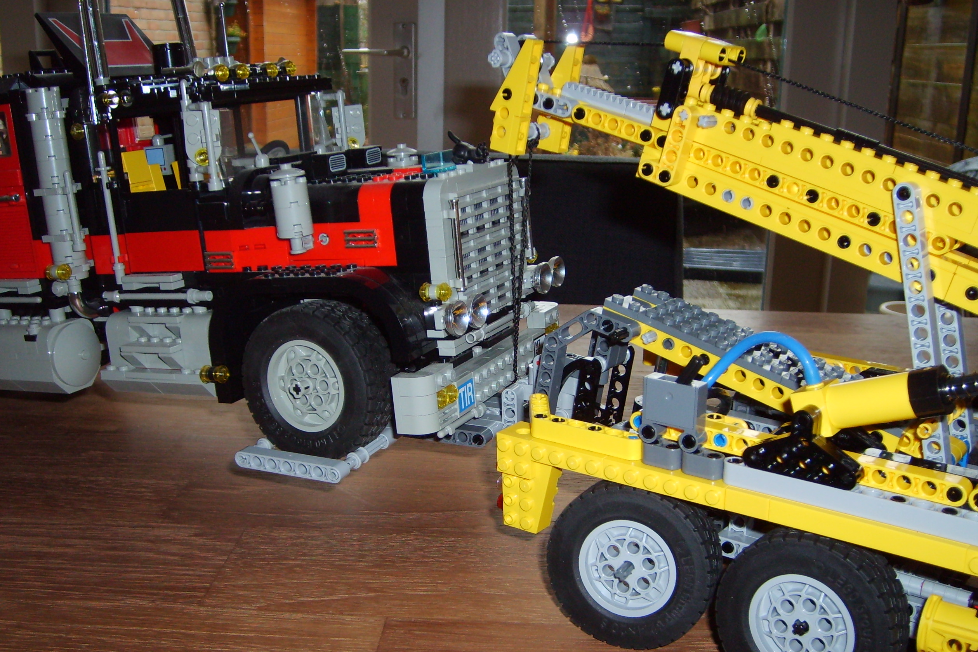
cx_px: 491
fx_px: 1005
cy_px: 367
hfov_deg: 51.9
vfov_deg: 35.9
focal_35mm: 37
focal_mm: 5.8
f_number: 2.8
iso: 100
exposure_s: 1/45
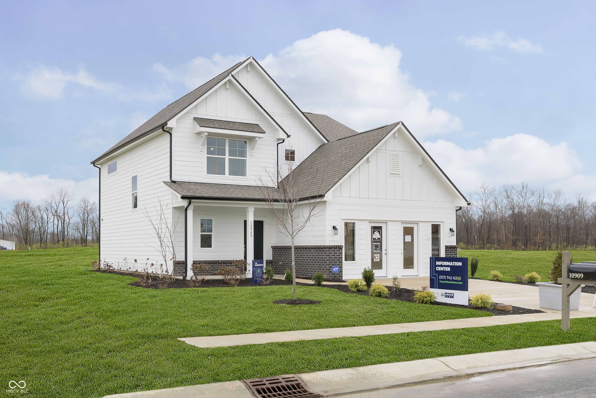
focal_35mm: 30
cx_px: 298
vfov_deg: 43.6
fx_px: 497
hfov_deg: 61.9
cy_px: 199
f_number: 5.6
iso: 320
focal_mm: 30
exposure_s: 1/500
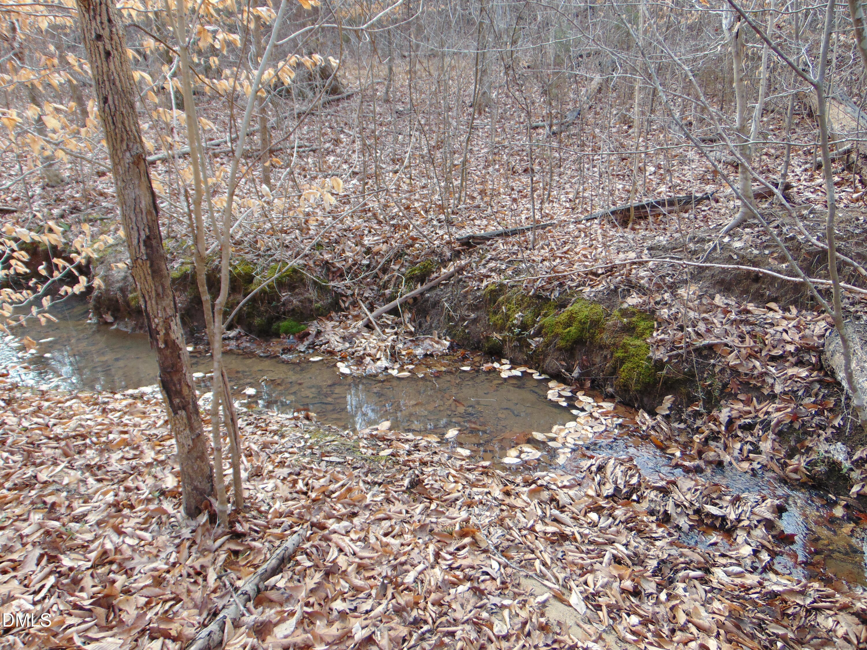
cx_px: 434
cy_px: 325
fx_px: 626
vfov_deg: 54.9
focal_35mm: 25
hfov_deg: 69.4
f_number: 3
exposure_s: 1/100
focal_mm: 4.5
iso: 80
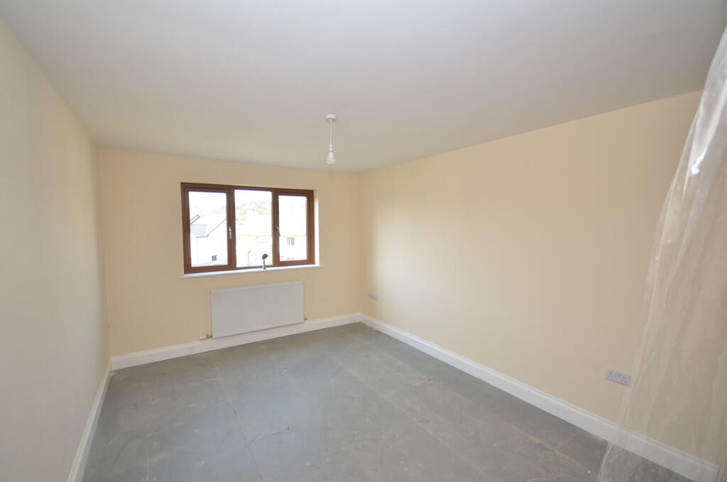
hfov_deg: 100.5
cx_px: 364
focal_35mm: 15
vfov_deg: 77.1
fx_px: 302
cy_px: 241
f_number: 4.5
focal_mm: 10
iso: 200
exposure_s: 1/80
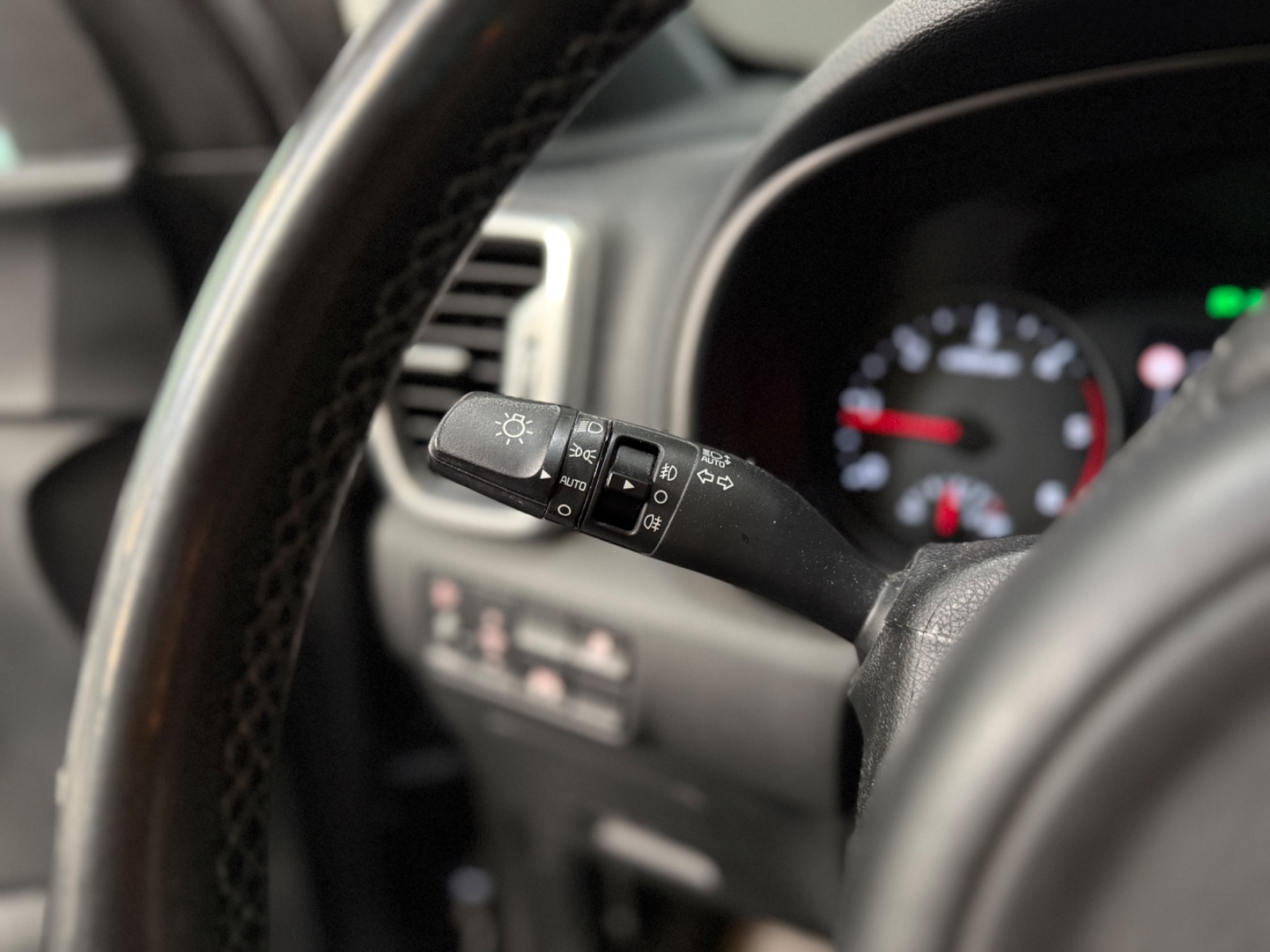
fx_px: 881
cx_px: 635
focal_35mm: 24
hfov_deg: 71.6
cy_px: 476
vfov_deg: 56.8
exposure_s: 1/50
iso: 800
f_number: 1.78
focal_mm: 6.76
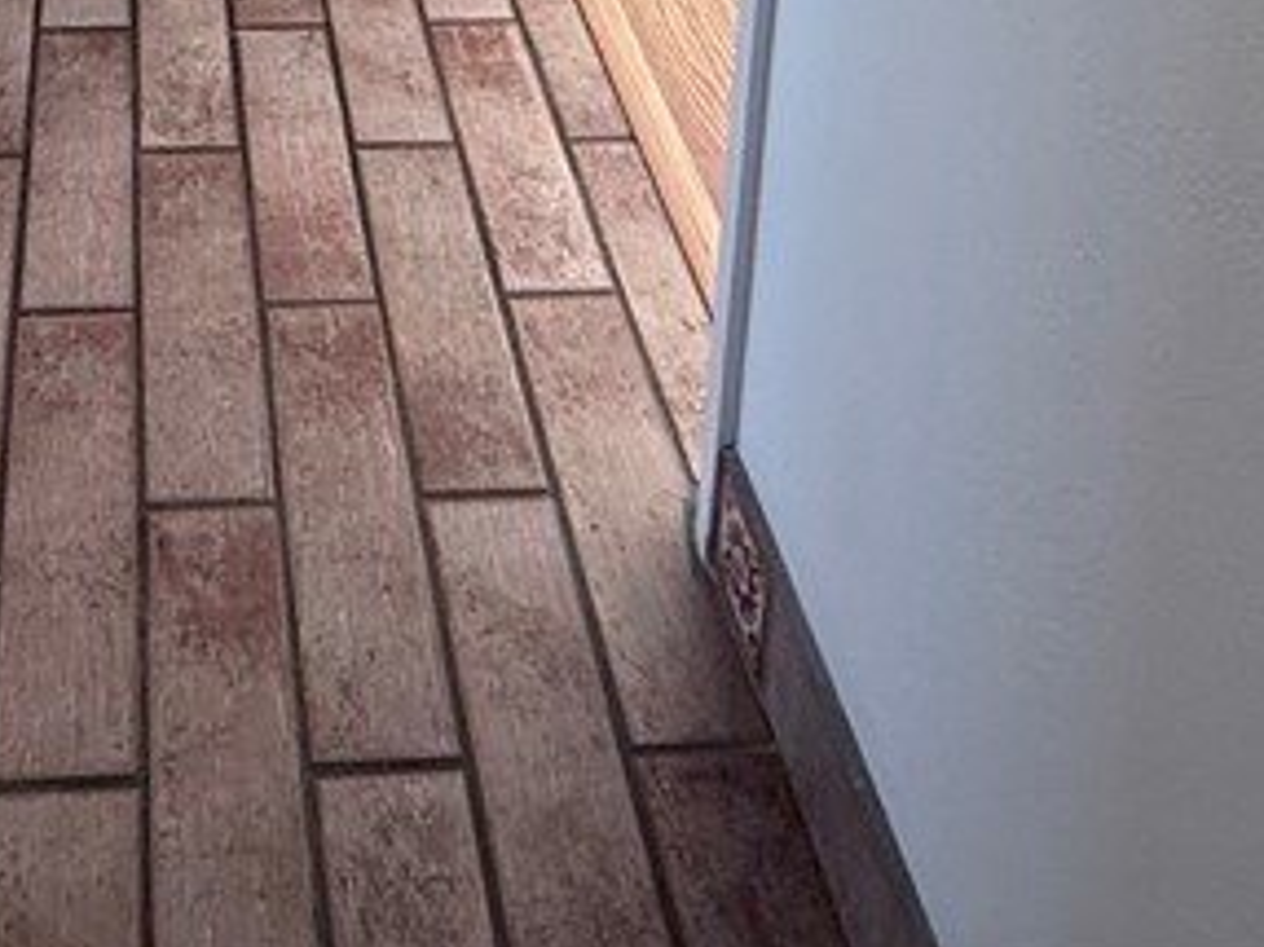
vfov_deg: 20.9
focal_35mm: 50
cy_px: -722
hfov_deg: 36.7
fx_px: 1825
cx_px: 225
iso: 100
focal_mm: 2.22
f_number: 2.2
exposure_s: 1/99
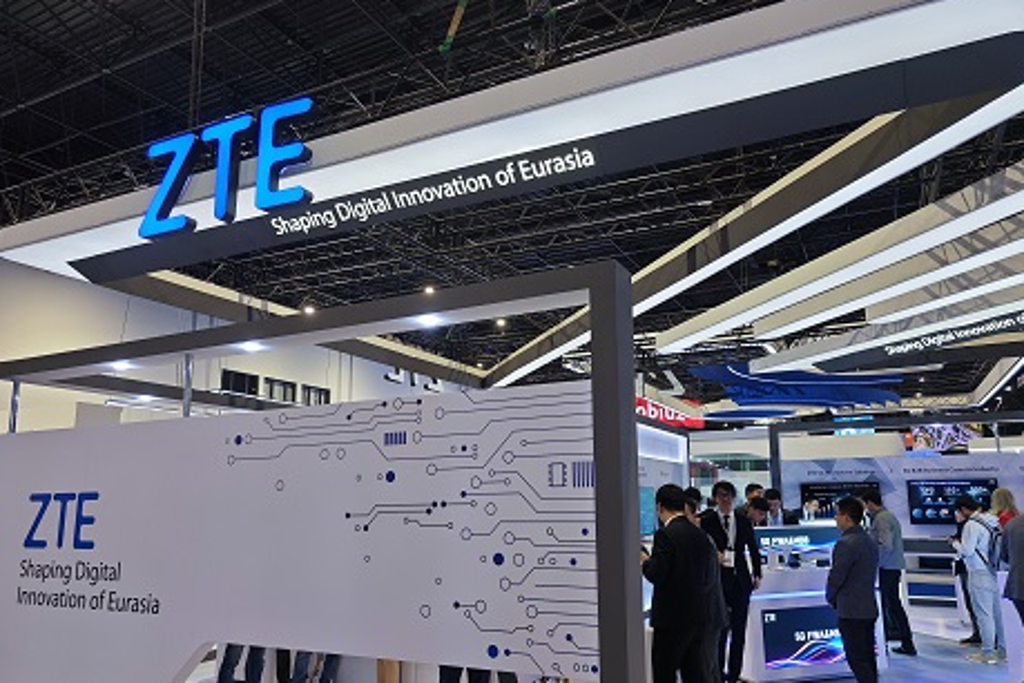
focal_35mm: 25
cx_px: 533
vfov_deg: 51.1
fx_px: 711
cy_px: 391
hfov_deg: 71.5
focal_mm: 7.79
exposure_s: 1/100
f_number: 1.9
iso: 160
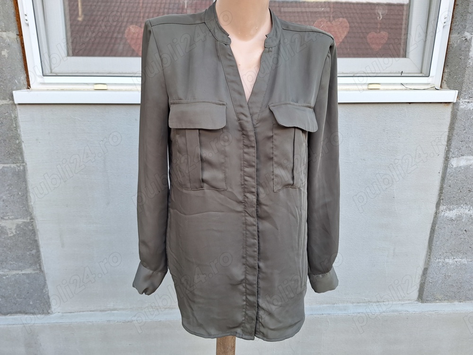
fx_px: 314
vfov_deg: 58.9
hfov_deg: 73.9
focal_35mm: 23
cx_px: 236
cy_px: 178
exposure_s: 1/107
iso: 40
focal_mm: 5.54
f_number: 1.8
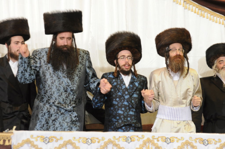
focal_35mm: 188
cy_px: 74
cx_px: 112
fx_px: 1170
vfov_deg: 7.3
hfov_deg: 11.0
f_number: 5.6
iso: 1000
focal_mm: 125
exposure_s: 1/100
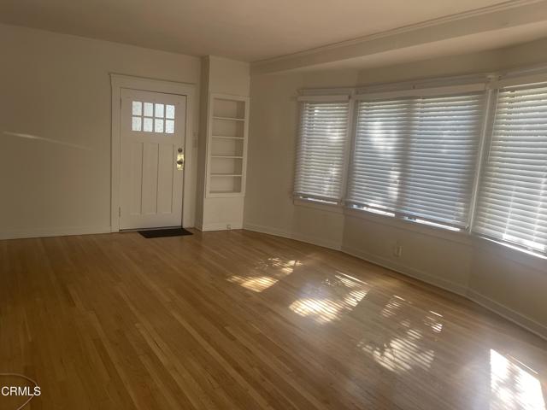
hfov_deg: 69.4
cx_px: 274
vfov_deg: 54.9
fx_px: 395
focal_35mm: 25
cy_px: 205
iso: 100
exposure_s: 1/121
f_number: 1.6
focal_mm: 5.1
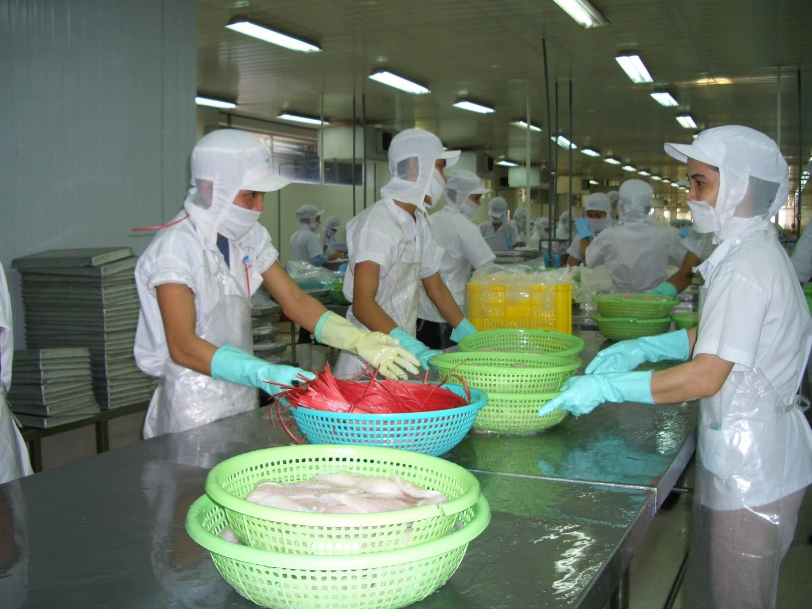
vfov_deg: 40.7
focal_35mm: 35
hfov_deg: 52.6
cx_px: 406
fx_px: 821
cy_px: 304
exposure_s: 1/60
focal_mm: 5.8
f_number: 2.6
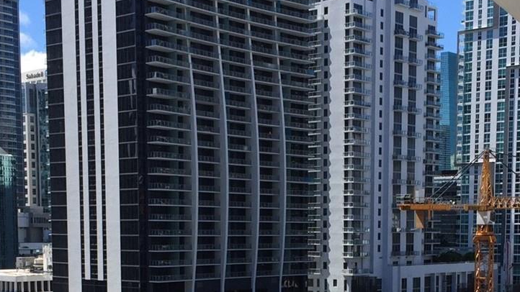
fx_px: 965
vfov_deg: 16.6
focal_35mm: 70
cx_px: 278
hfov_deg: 30.1
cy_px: 340
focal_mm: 4.15
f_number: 2.2
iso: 32
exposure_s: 1/1582
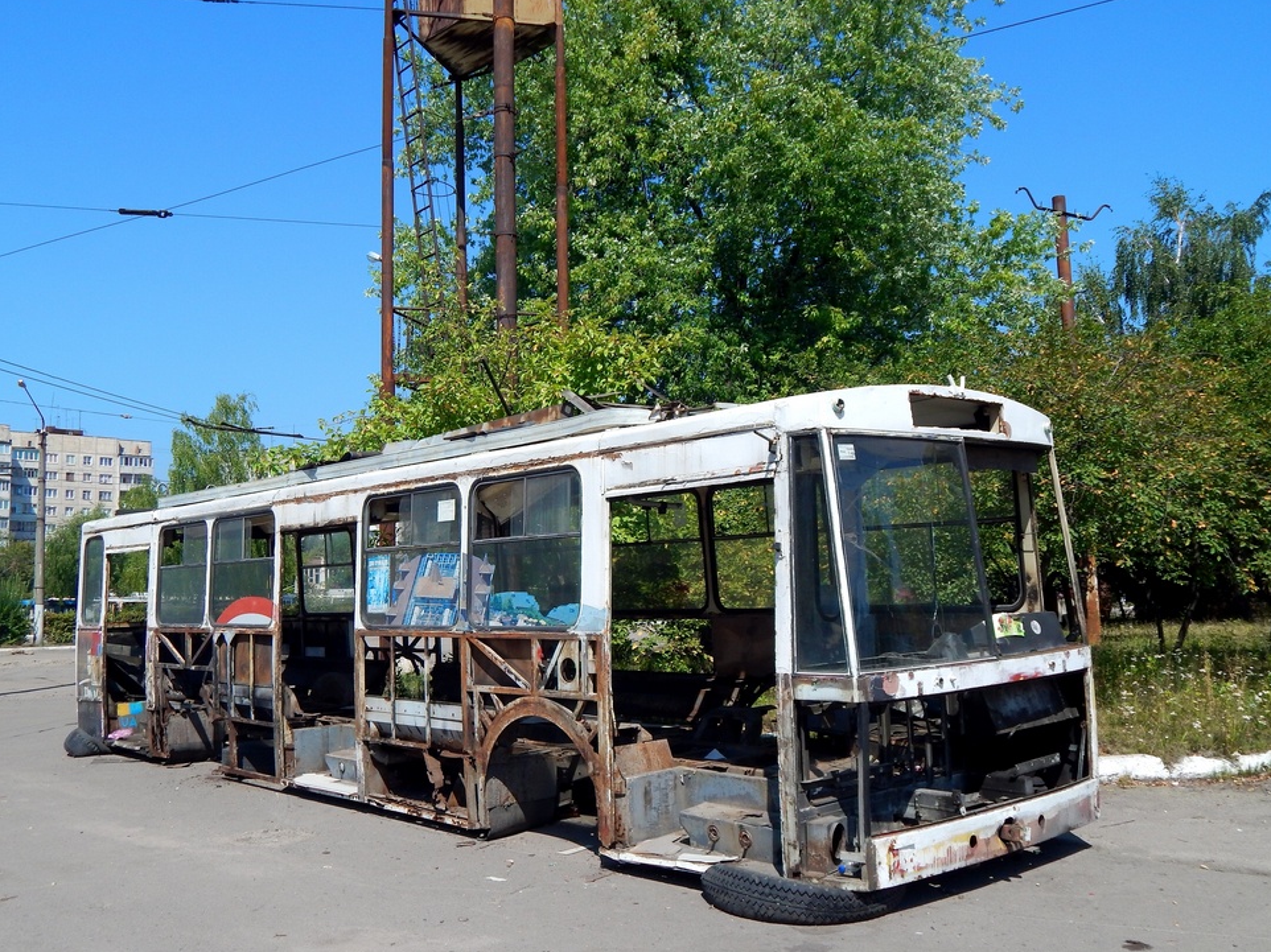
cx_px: 612
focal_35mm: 33
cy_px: 503
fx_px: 1211
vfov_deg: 42.9
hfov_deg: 55.4
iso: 125
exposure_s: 1/400
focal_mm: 5.6
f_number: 6.5
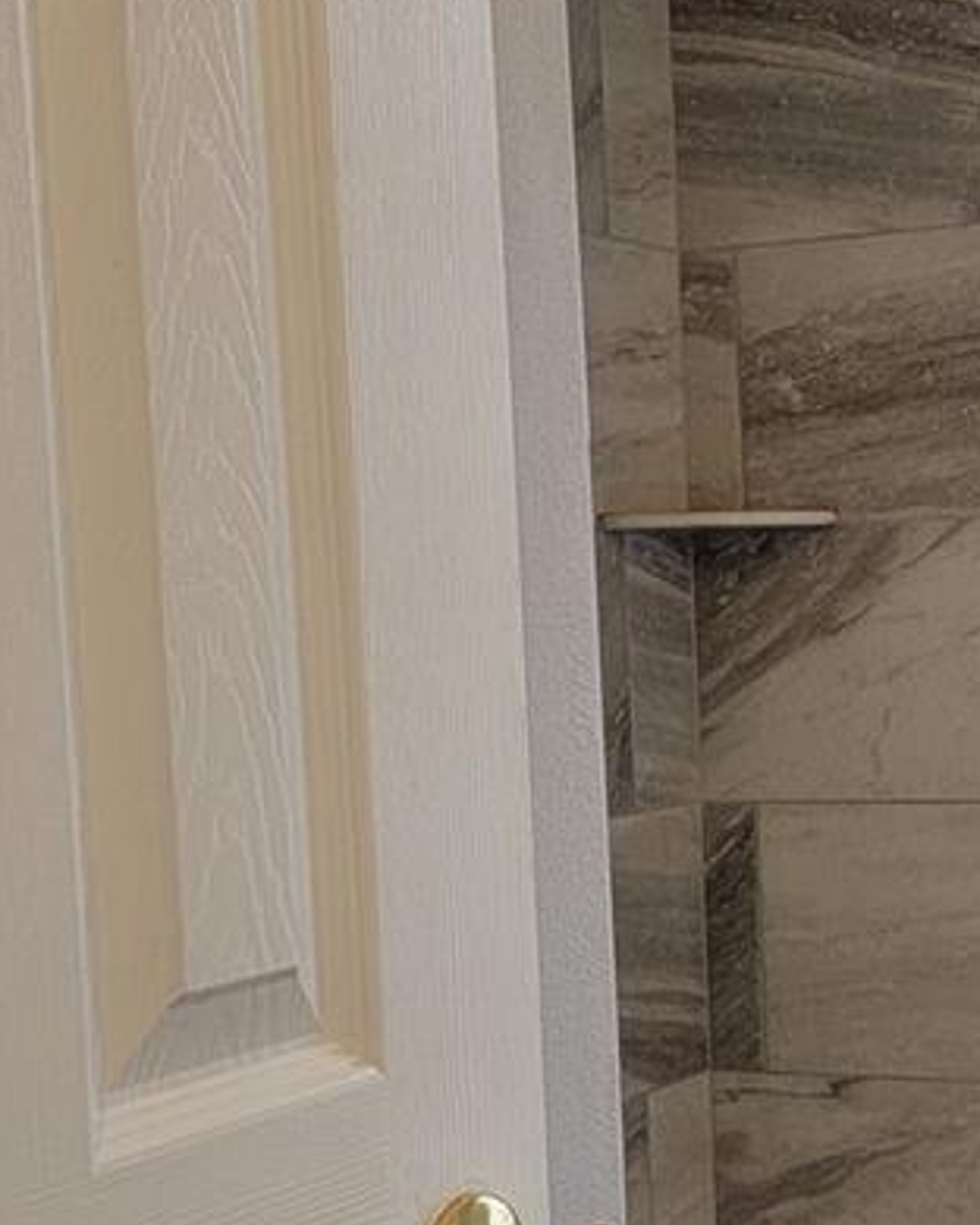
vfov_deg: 26.4
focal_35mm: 72
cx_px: 949
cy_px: 732
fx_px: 2610
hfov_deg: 20.7
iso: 160
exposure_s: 1/120
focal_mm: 6.7
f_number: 1.8
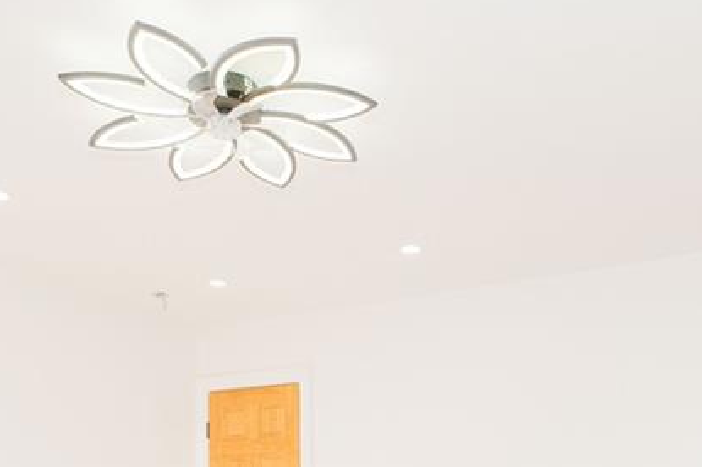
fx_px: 721
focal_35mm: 37
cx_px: 345
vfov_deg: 31.8
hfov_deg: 51.9
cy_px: 513
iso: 640
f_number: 8
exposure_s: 1/125
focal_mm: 10
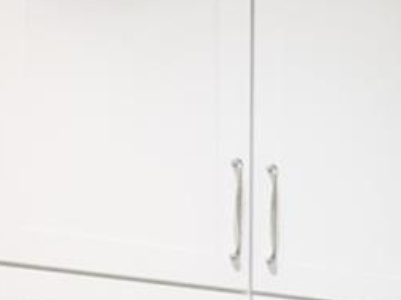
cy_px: 507
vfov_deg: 13.7
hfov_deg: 17.9
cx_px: 607
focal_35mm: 98
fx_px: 1135
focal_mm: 16
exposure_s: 1/1.25
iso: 1000
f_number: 9
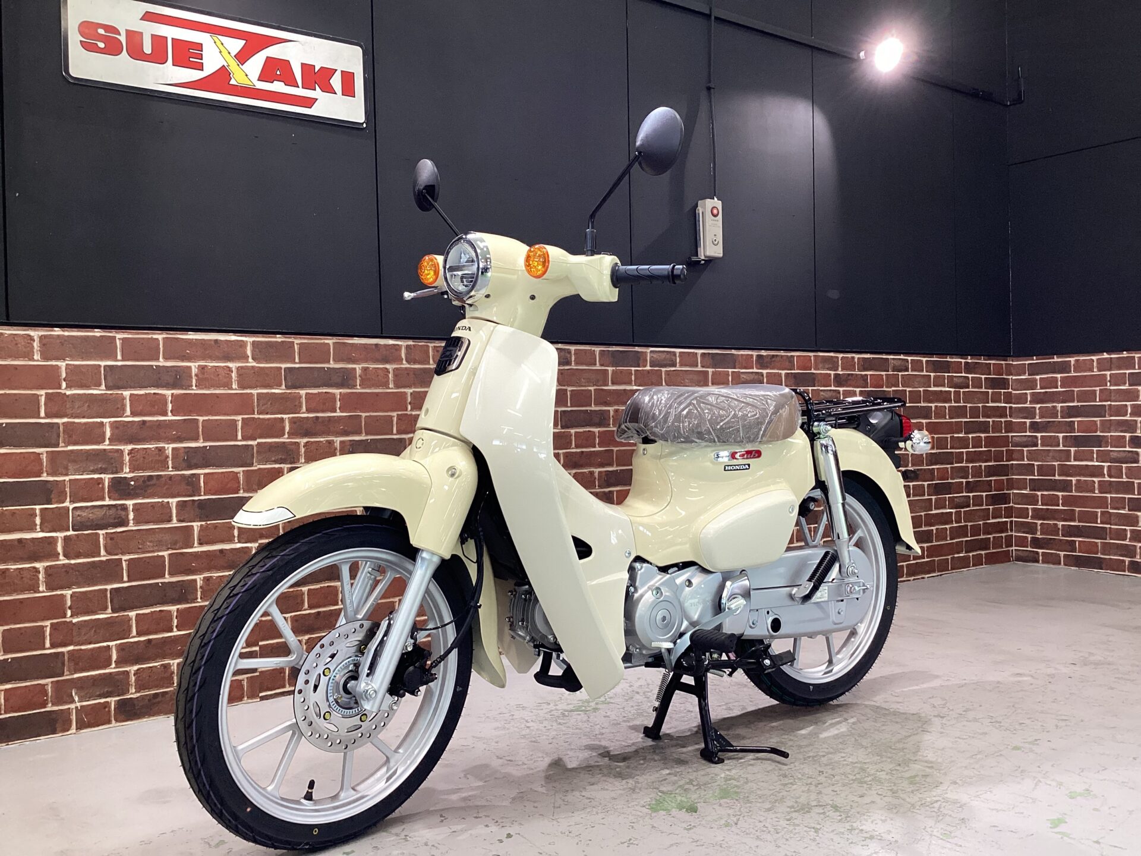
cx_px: 570
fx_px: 1022
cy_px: 428
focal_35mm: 31
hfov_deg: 58.4
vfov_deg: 45.4
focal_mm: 3.3
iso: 125
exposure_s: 1/60
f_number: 2.4
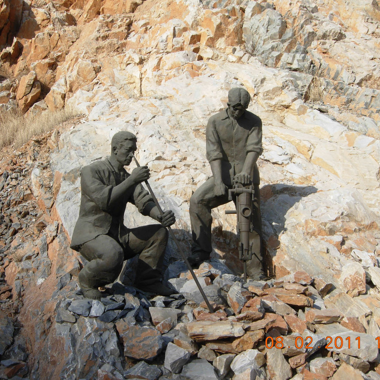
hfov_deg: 39.2
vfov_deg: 39.2
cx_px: 187
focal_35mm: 43
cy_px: 191
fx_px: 534
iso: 50
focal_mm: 7.5
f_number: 5.4
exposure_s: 1/313
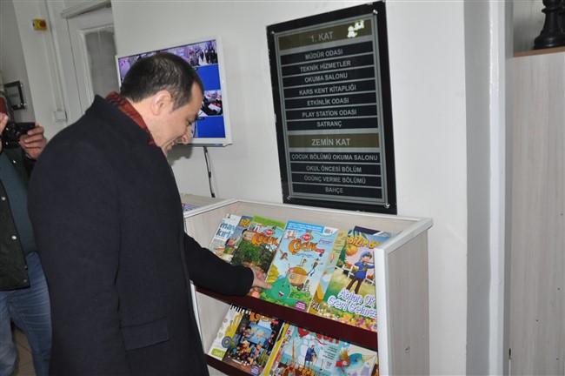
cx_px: 282
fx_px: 423
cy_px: 188
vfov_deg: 47.8
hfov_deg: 67.4
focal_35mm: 27
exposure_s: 1/60
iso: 1250
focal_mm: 18
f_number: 4.5
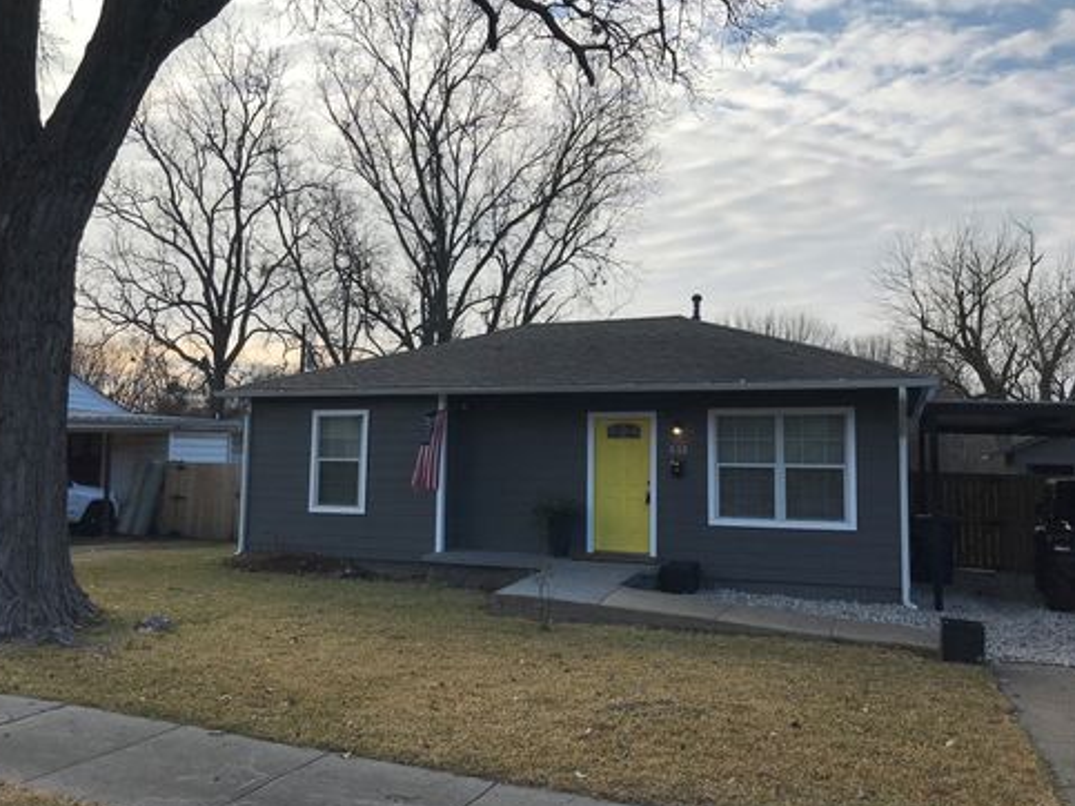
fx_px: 900
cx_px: 523
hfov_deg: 61.7
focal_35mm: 29
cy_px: 400
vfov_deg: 48.2
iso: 20
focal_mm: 3.99
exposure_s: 1/1808
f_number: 1.8
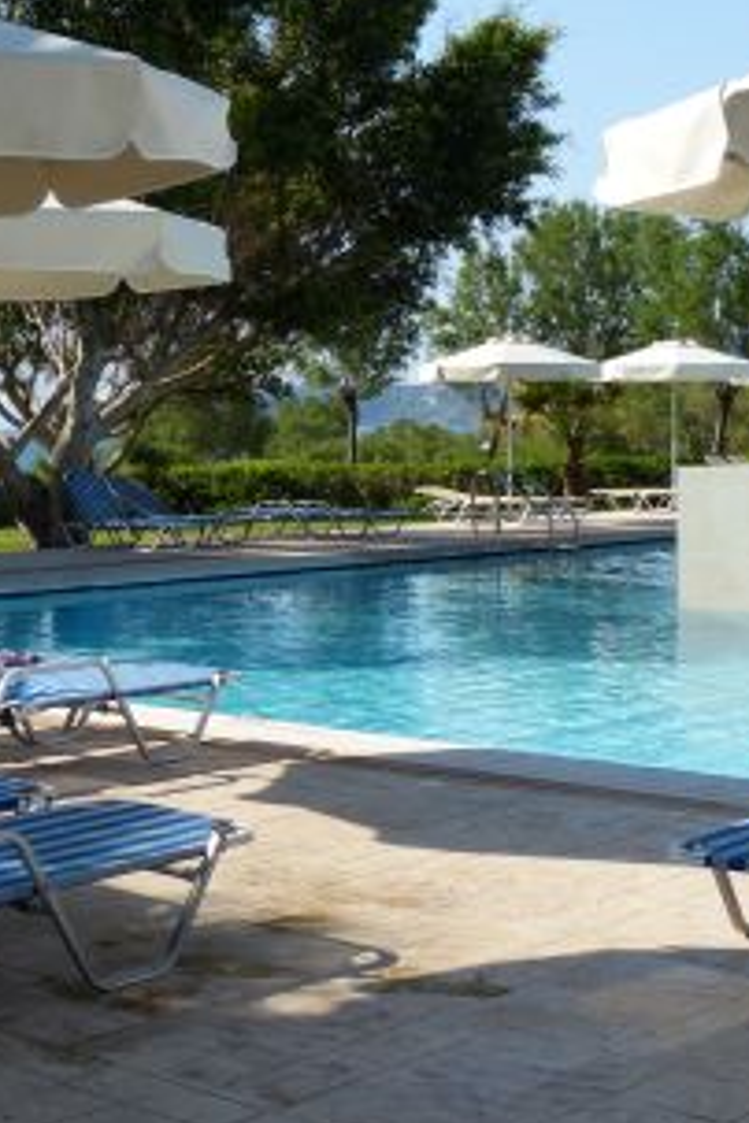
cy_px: 476
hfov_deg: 19.3
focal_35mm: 67
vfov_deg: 30.0
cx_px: -108
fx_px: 2091
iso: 100
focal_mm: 7
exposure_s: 1/800
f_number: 4
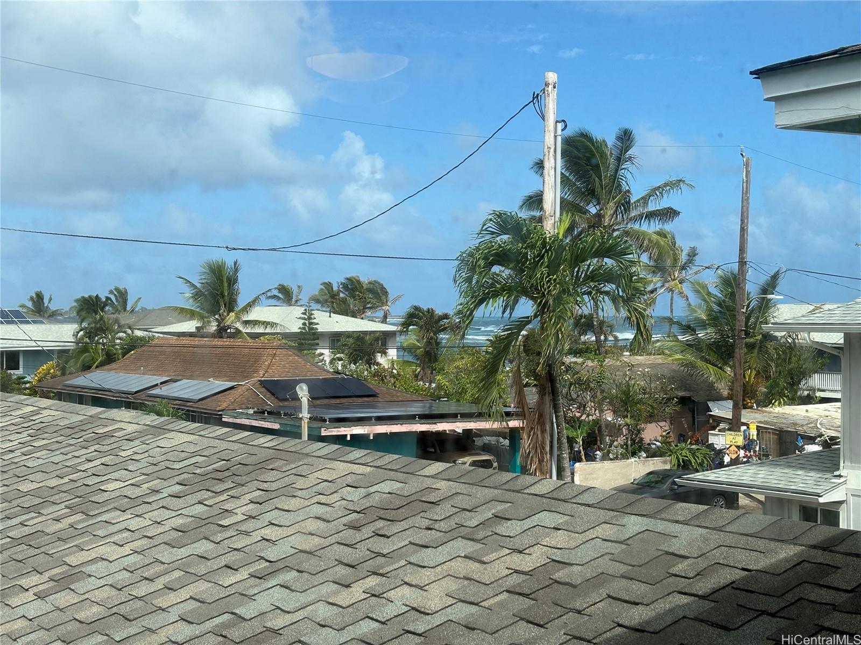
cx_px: 430
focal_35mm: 52
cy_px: 322
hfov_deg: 36.8
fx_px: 1293
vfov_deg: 28.0
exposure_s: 1/2513
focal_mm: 5.96
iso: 40
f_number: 1.6
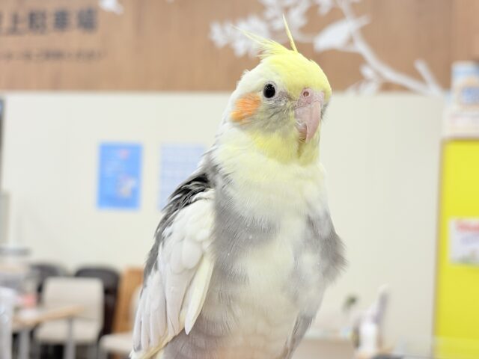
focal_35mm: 52
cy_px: 180
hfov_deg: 36.8
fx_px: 720
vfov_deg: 28.0
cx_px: 240
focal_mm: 5.96
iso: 32
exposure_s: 1/50
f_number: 1.6
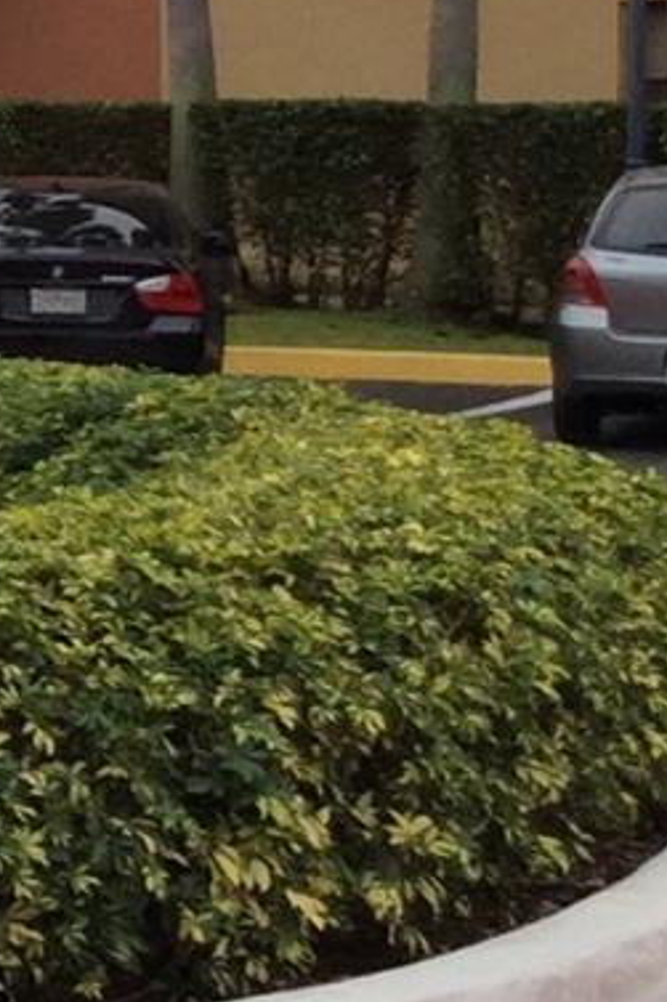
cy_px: 61
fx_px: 3922
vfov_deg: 14.4
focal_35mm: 141
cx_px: -1276
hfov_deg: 8.3
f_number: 2.4
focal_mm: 3.3
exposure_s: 1/829
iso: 32
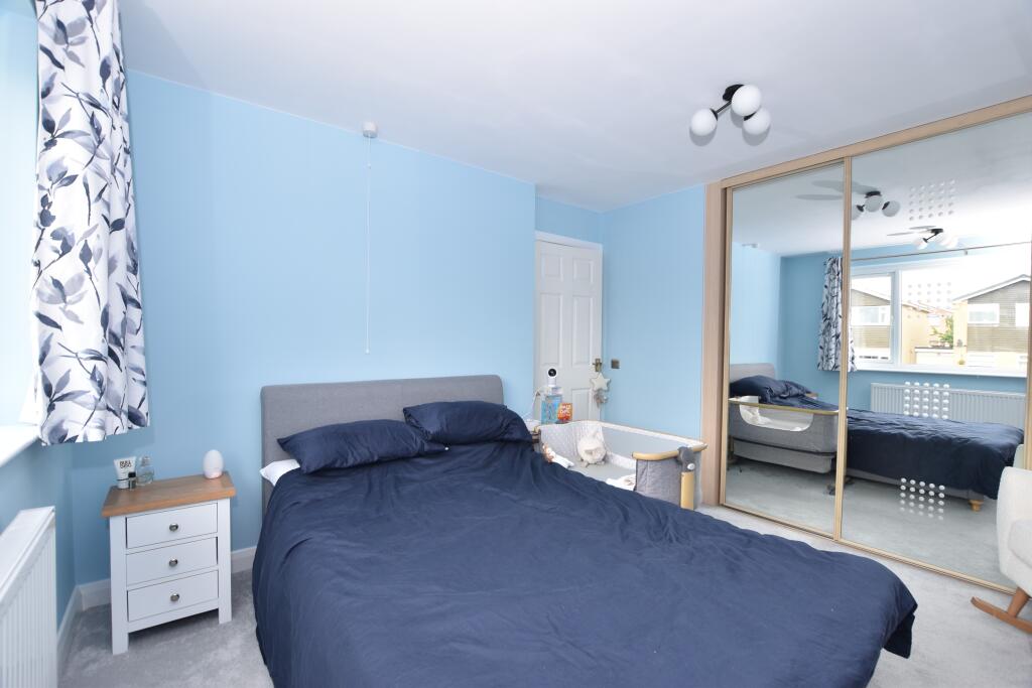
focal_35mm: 15
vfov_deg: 77.3
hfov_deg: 100.4
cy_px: 344
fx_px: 430
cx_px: 516
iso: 100
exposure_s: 1/20
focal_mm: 10
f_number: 5
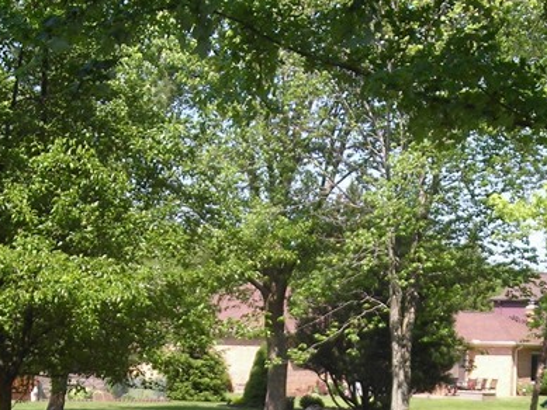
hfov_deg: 19.6
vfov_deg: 14.2
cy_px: 531
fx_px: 1581
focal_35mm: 100
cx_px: 360
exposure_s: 1/280
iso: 50
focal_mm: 6.3
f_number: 3.2
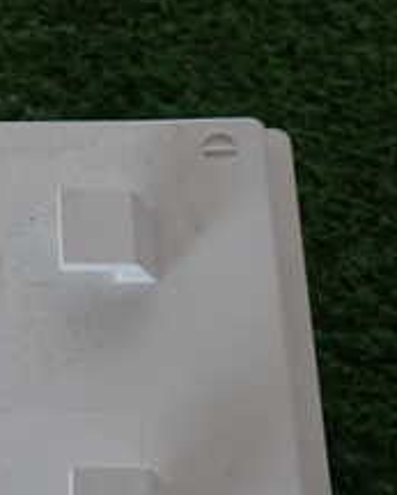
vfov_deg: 18.3
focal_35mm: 103
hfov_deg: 14.2
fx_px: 1512
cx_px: -145
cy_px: 461
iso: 200
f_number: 2.7
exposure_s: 1/50
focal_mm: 6.83
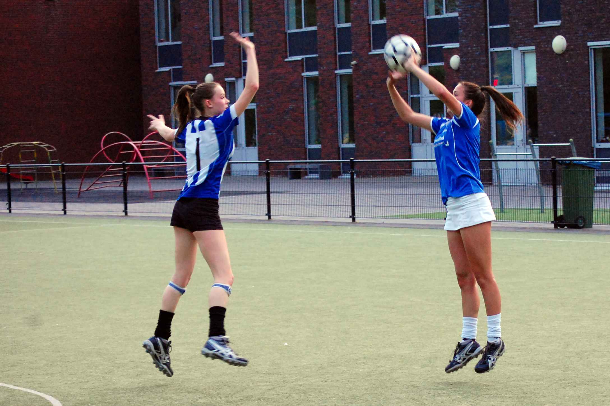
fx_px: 1397
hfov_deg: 24.6
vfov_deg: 16.5
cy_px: 203
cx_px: 305
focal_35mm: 82
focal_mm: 55
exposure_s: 1/250
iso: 1600
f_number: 6.3
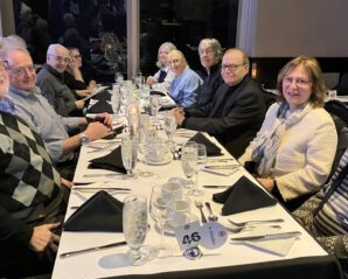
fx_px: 371
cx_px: 183
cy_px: 121
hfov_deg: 50.2
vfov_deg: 41.1
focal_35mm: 36
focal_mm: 3.99
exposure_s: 1/15
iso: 640
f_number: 1.8
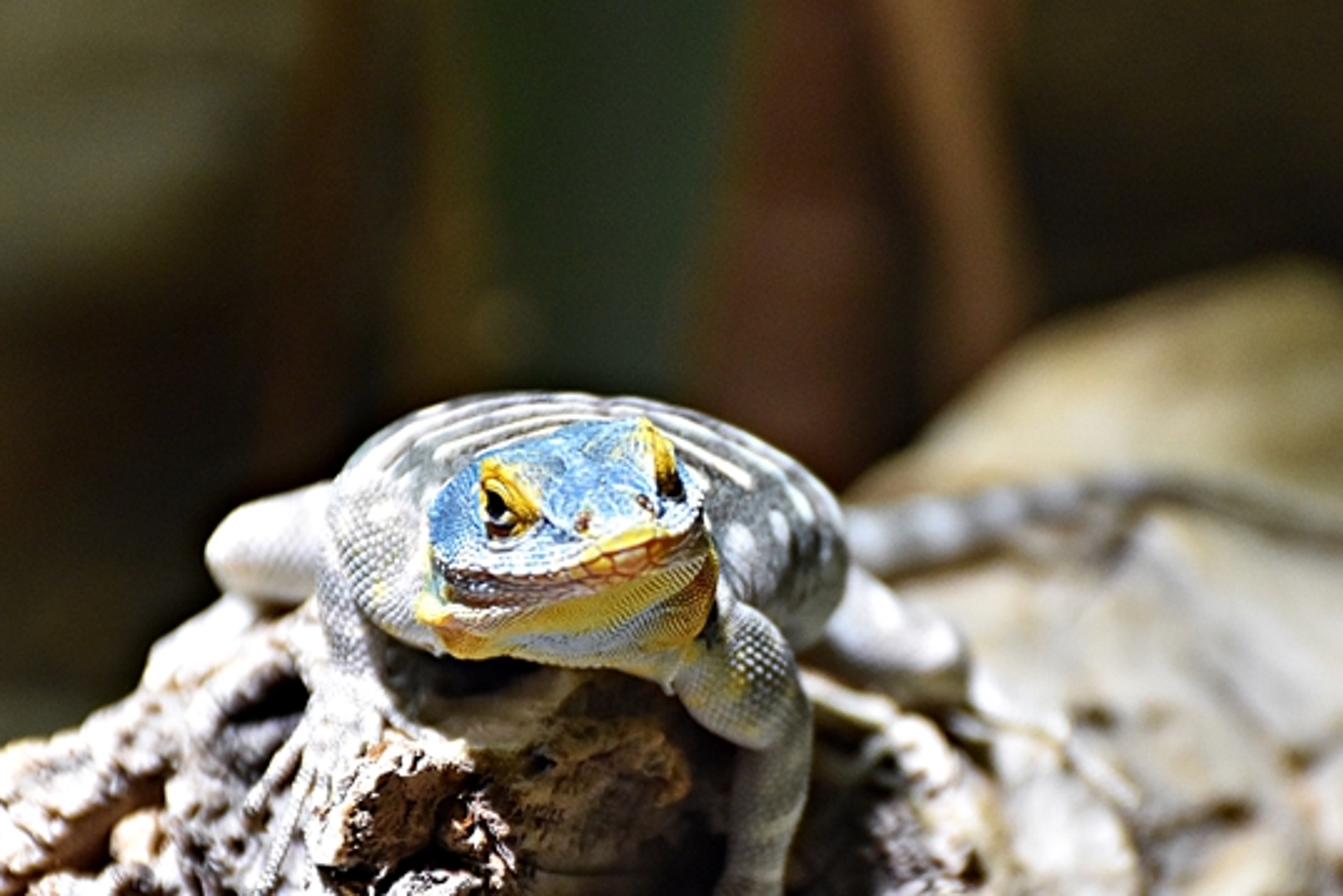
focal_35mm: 400
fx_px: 14925
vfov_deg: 3.4
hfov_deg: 5.2
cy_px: 623
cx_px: 764
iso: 1400
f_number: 5.6
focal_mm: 140
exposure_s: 1/500
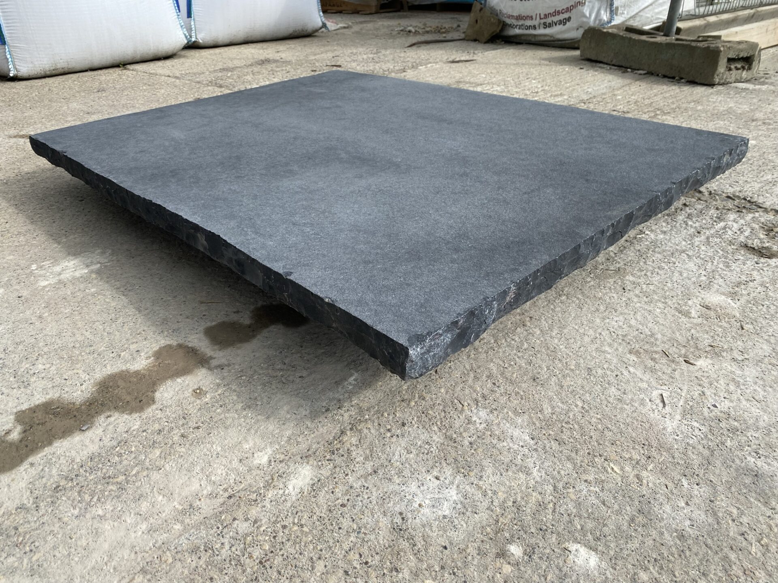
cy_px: 292
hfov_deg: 67.3
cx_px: 389
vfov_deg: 53.1
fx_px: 584
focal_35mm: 26
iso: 32
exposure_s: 1/1629
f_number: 1.8
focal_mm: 4.25
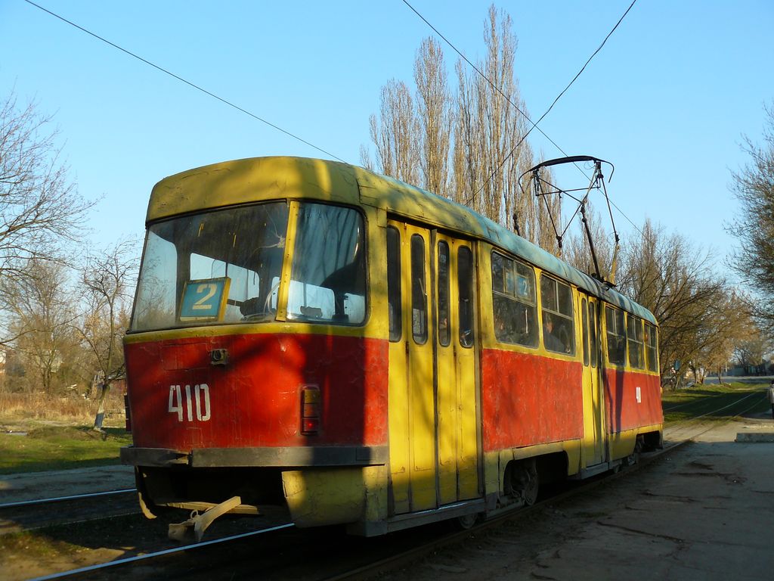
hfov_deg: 51.4
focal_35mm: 36
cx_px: 387
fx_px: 805
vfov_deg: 39.7
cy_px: 290
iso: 100
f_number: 3.6
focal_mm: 6
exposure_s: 1/400
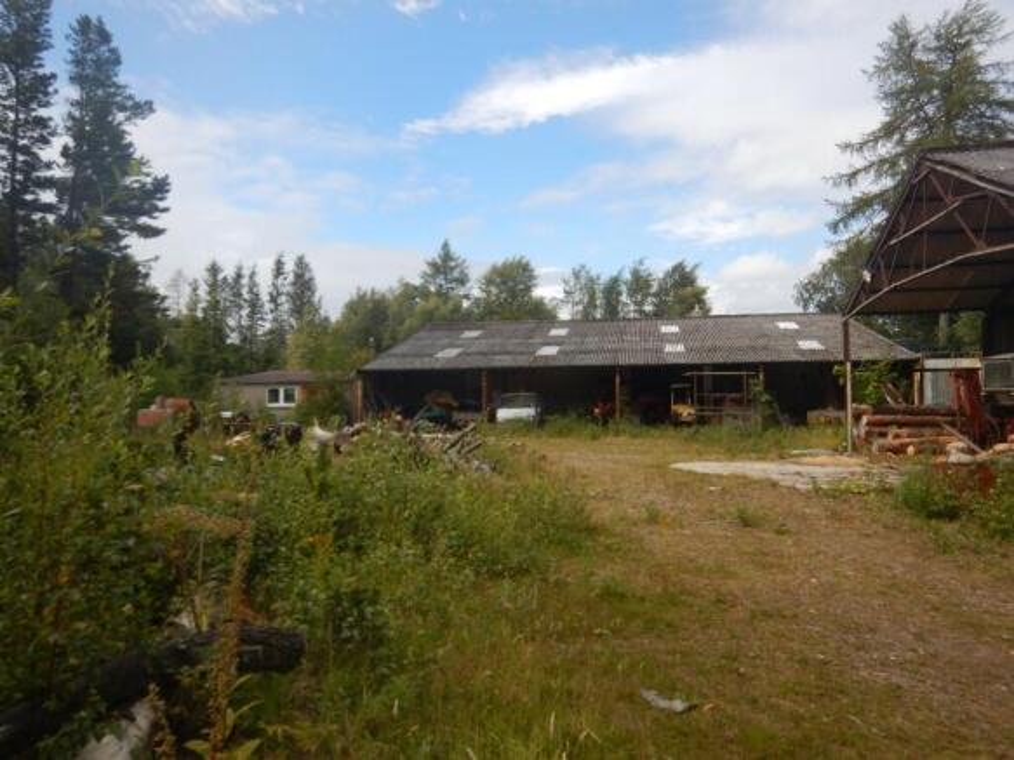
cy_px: 380
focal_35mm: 24
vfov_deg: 56.8
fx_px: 703
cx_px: 507
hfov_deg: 71.6
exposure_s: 1/1250
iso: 125
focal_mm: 4.3
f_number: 2.8
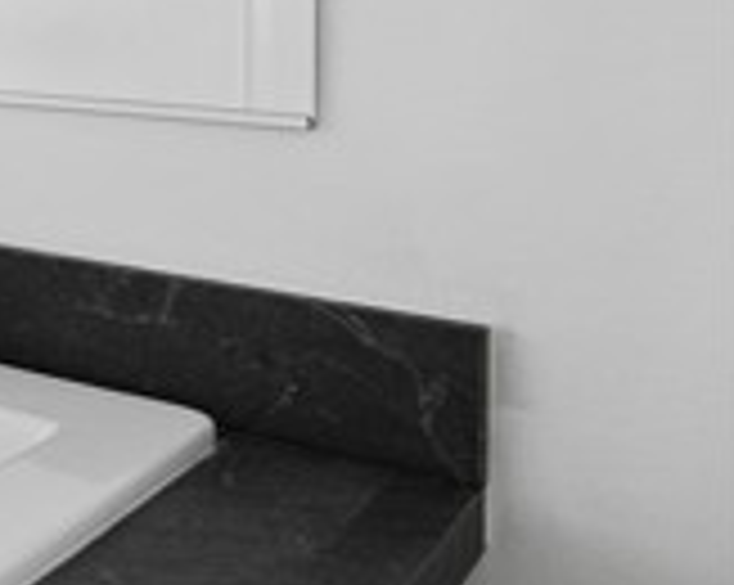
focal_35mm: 59
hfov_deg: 19.6
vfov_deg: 23.9
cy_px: -74
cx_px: -698
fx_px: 1280
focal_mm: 16
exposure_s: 1/15
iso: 500
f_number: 4.5
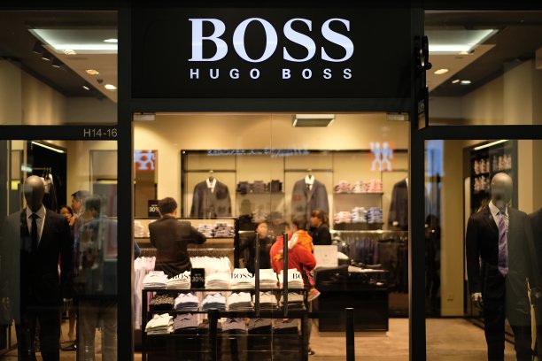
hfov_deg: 24.2
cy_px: 180
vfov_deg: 16.3
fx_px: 1265
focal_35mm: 84
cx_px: 271
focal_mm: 56
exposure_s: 1/220
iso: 400
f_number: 1.2
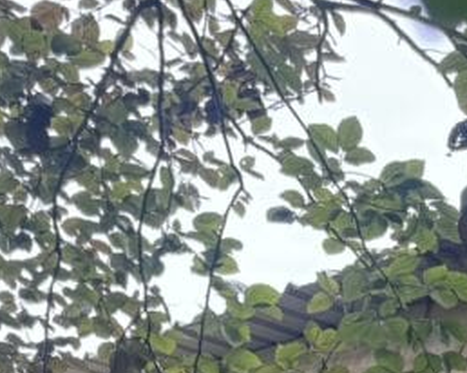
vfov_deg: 14.5
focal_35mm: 93
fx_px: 1284
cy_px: 674
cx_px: 777
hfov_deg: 17.6
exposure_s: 1/156
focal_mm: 6.76
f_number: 1.78
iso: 64
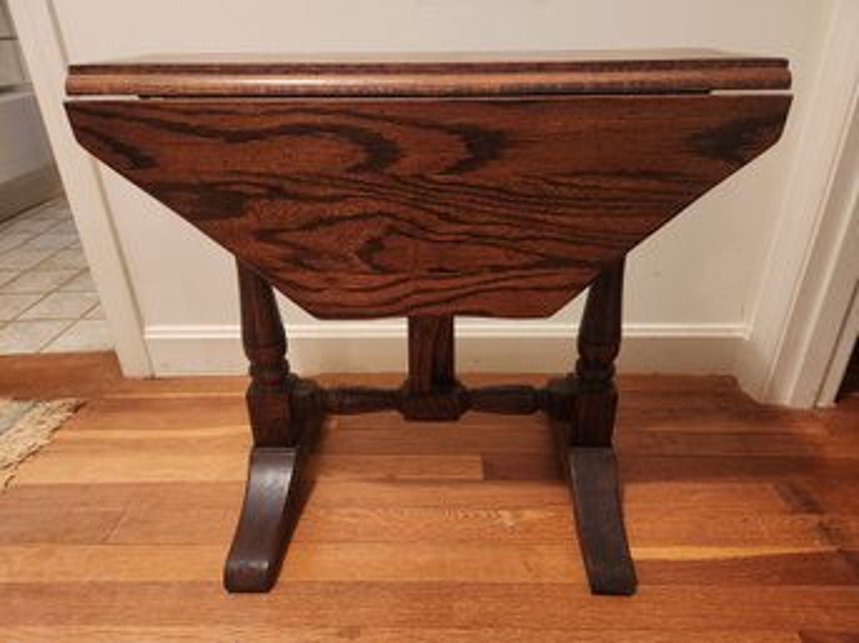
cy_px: 322
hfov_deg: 73.9
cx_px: 430
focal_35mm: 23
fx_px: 571
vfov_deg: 58.8
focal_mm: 5.4
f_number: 1.8
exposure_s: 1/40
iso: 640
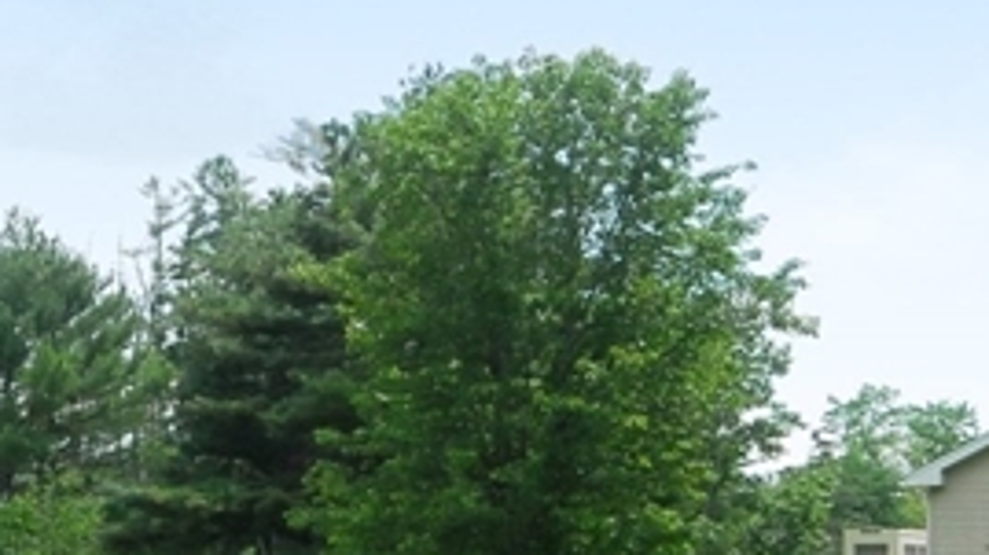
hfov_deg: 22.2
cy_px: 357
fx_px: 2516
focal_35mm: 96
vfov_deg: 12.6
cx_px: 338
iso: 400
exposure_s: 1/100
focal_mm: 16
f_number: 16
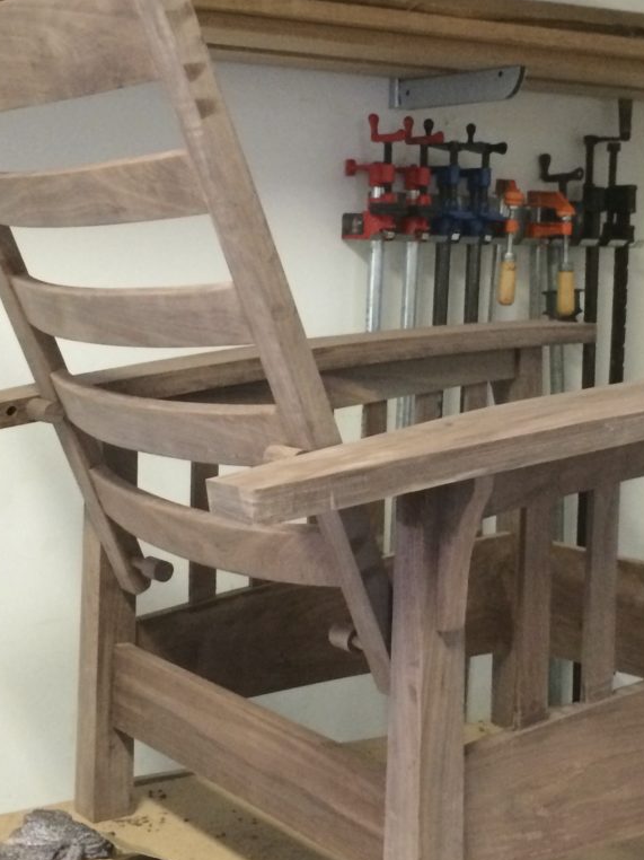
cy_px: 343
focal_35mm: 63
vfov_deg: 30.6
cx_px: 379
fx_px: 1564
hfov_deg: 23.2
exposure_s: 1/30
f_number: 2.2
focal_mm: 4.12
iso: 400
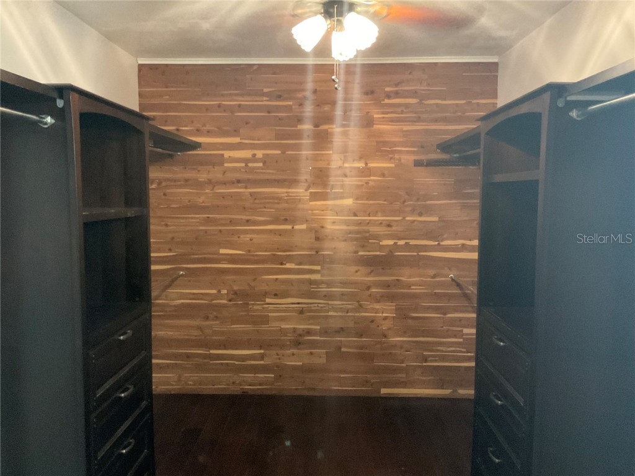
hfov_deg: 61.7
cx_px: 318
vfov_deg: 48.2
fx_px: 532
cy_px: 238
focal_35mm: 29
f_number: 1.8
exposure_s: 1/30
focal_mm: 3
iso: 500
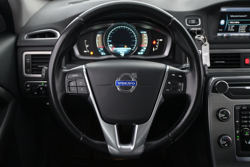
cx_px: 125
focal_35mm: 45
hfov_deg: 43.6
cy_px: 84
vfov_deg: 29.9
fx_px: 312
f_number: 4.8
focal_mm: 30
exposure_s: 1/50
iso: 3600
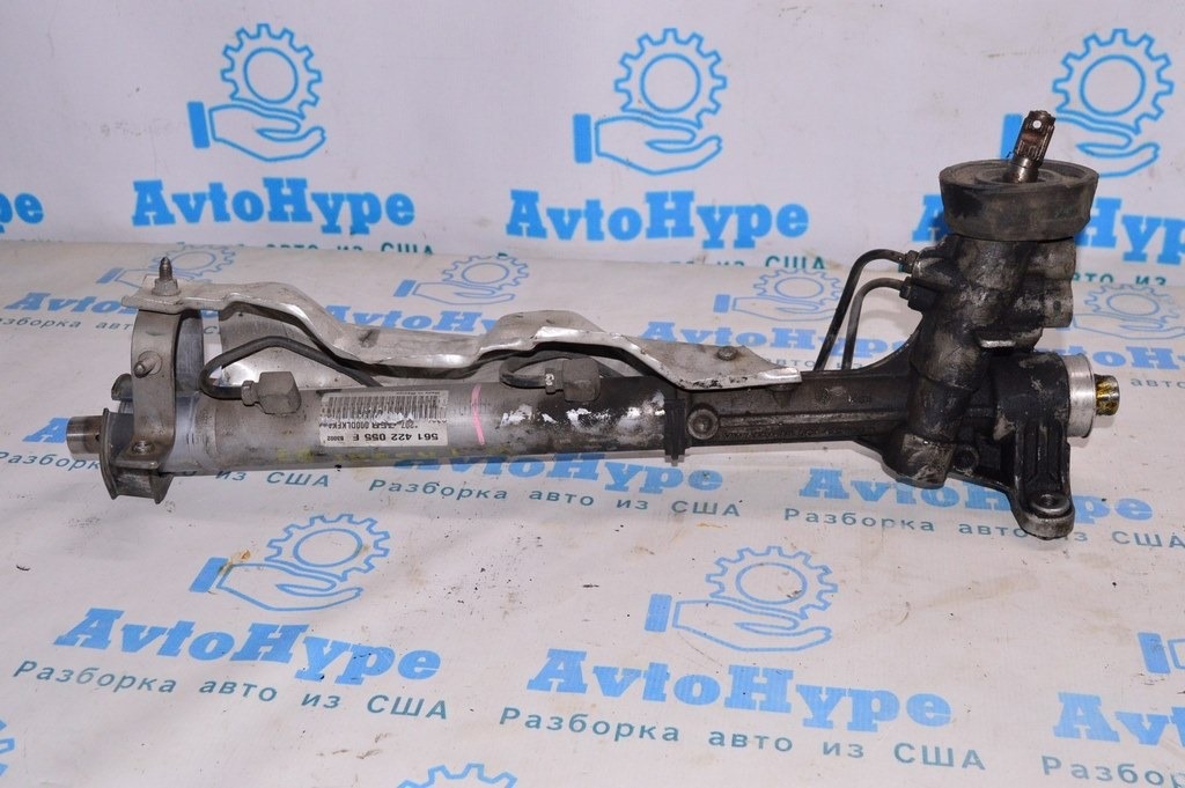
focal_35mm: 44
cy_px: 394
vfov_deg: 30.8
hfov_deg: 45.0
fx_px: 1431
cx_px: 592
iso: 1600
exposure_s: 1/200
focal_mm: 29
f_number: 8
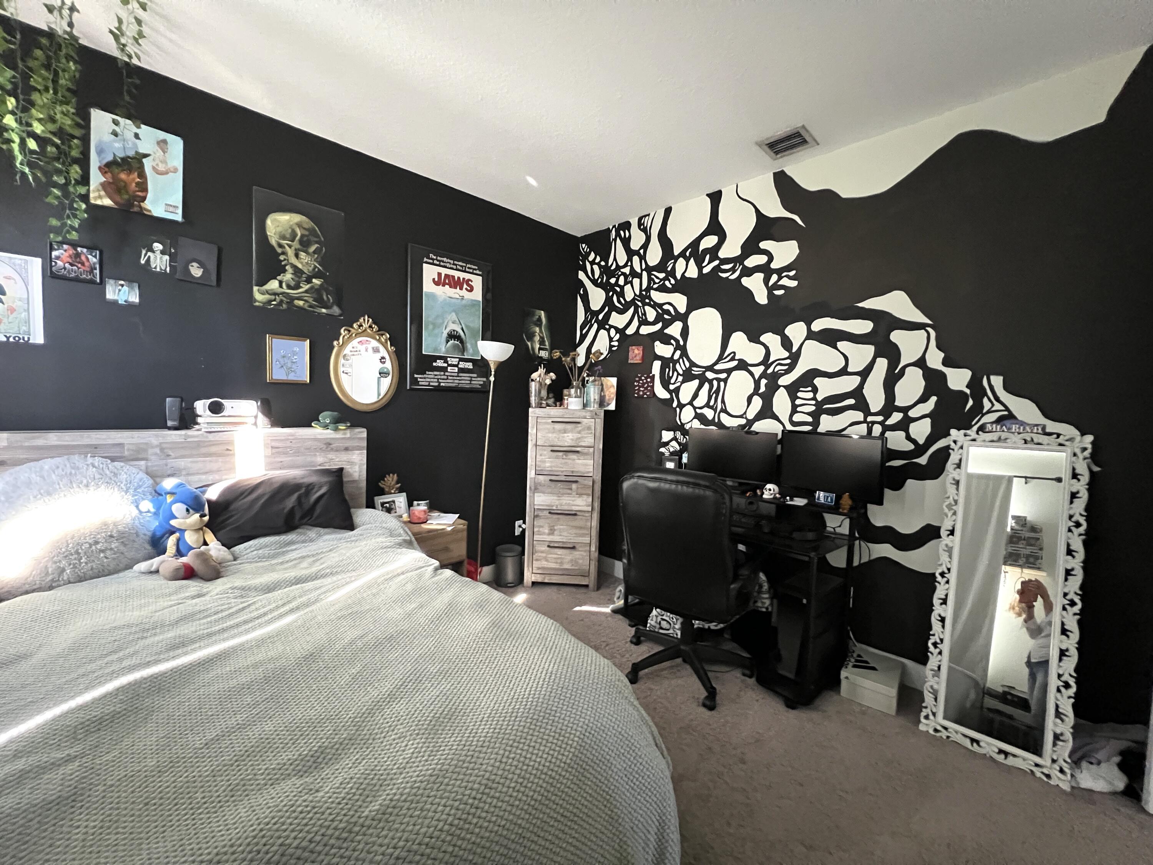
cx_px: 576
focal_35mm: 13
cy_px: 432
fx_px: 433
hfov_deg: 106.2
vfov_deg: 89.9
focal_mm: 1.57
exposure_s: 1/44
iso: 1000
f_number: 1.8
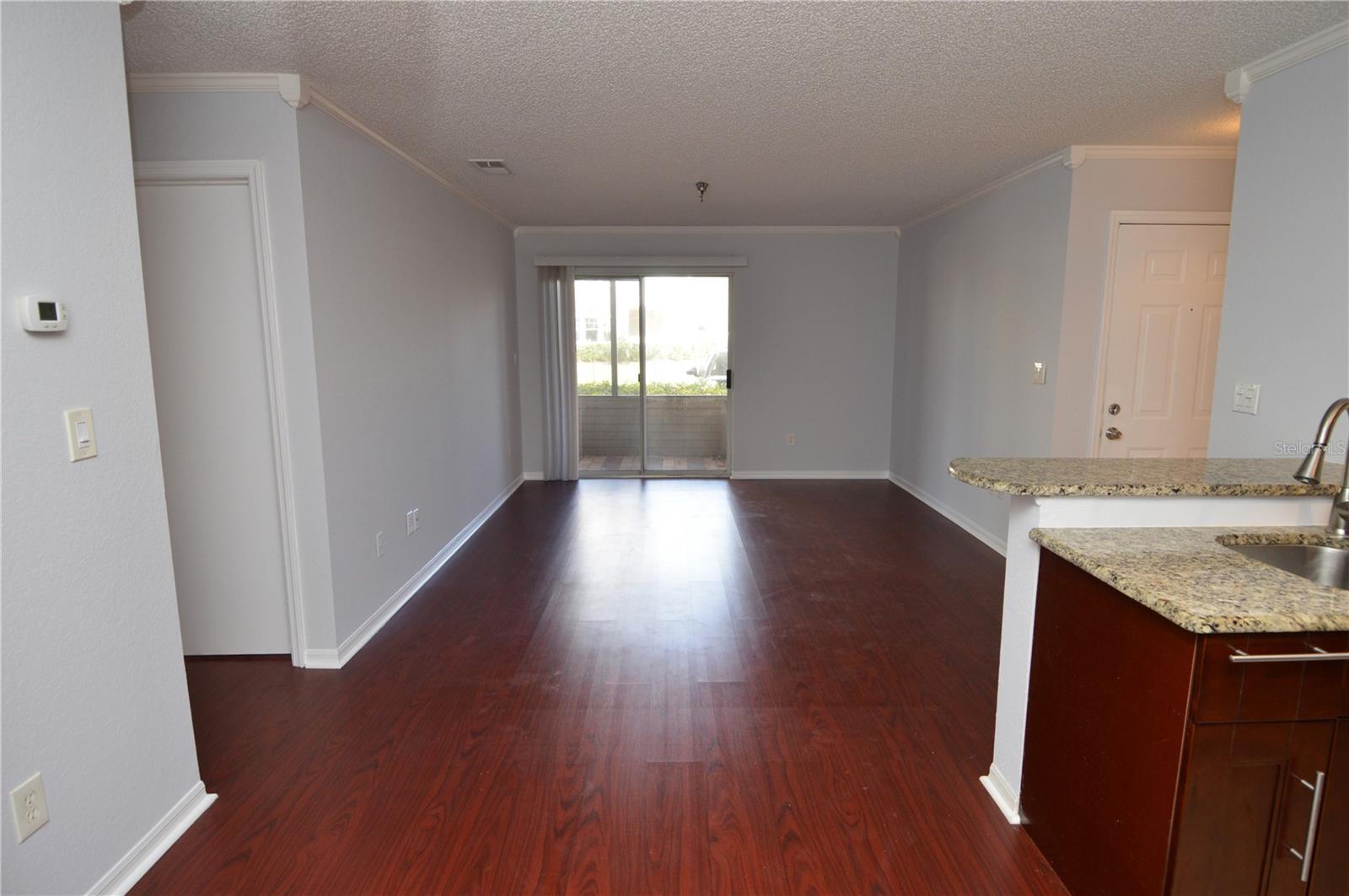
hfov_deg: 90.1
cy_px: 448
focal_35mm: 18
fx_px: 674
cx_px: 674
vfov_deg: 67.3
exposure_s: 1/80
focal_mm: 12
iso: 400
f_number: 4.5
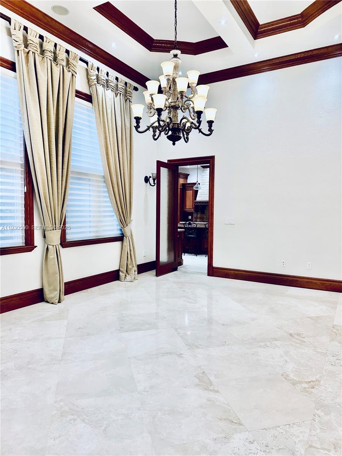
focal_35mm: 24
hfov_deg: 56.8
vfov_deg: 71.6
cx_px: 171
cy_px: 228
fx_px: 316
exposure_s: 1/120
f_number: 1.78
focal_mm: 6.86
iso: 160
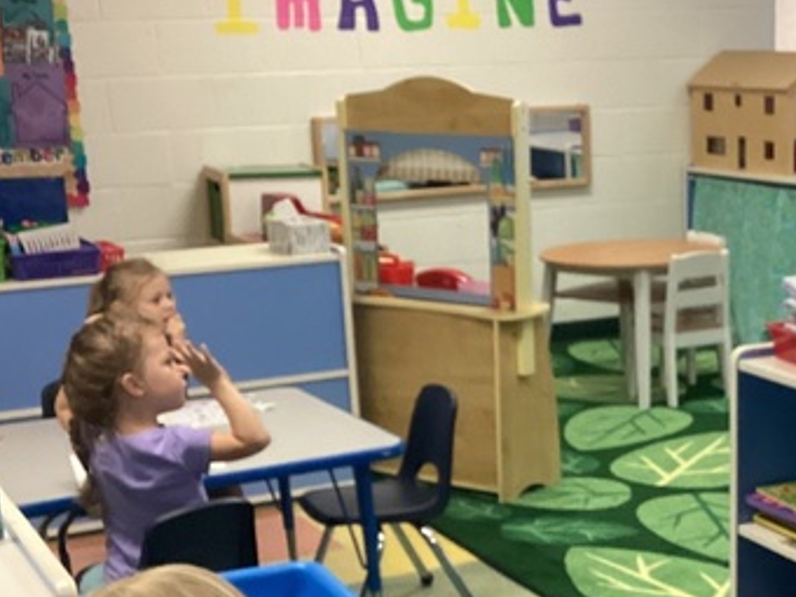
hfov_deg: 26.2
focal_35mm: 73
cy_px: 529
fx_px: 1679
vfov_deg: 19.8
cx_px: 634
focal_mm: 3.3
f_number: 2.4
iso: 320
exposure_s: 1/60
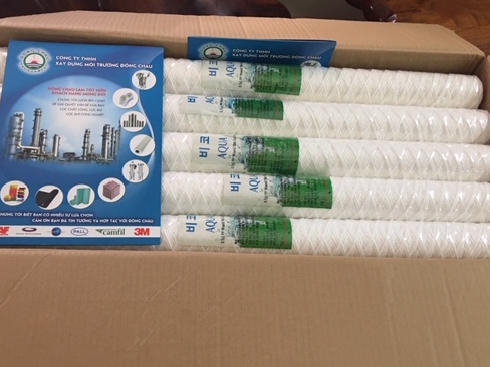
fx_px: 538
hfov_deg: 48.9
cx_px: 222
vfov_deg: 37.7
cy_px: 206
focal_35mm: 38
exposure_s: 1/17
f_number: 2.2
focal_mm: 4.15
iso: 80
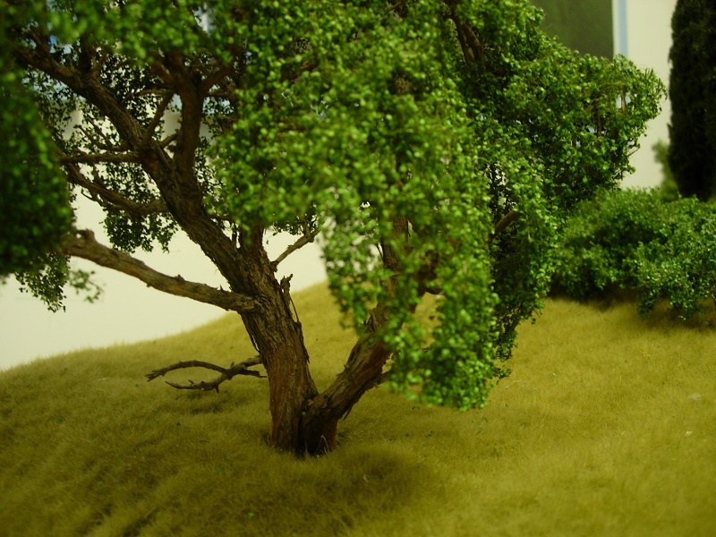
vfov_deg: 37.7
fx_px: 786
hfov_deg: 49.0
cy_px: 268
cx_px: 358
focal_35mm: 38
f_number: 2.8
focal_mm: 7.8
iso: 79
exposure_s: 1/4.6
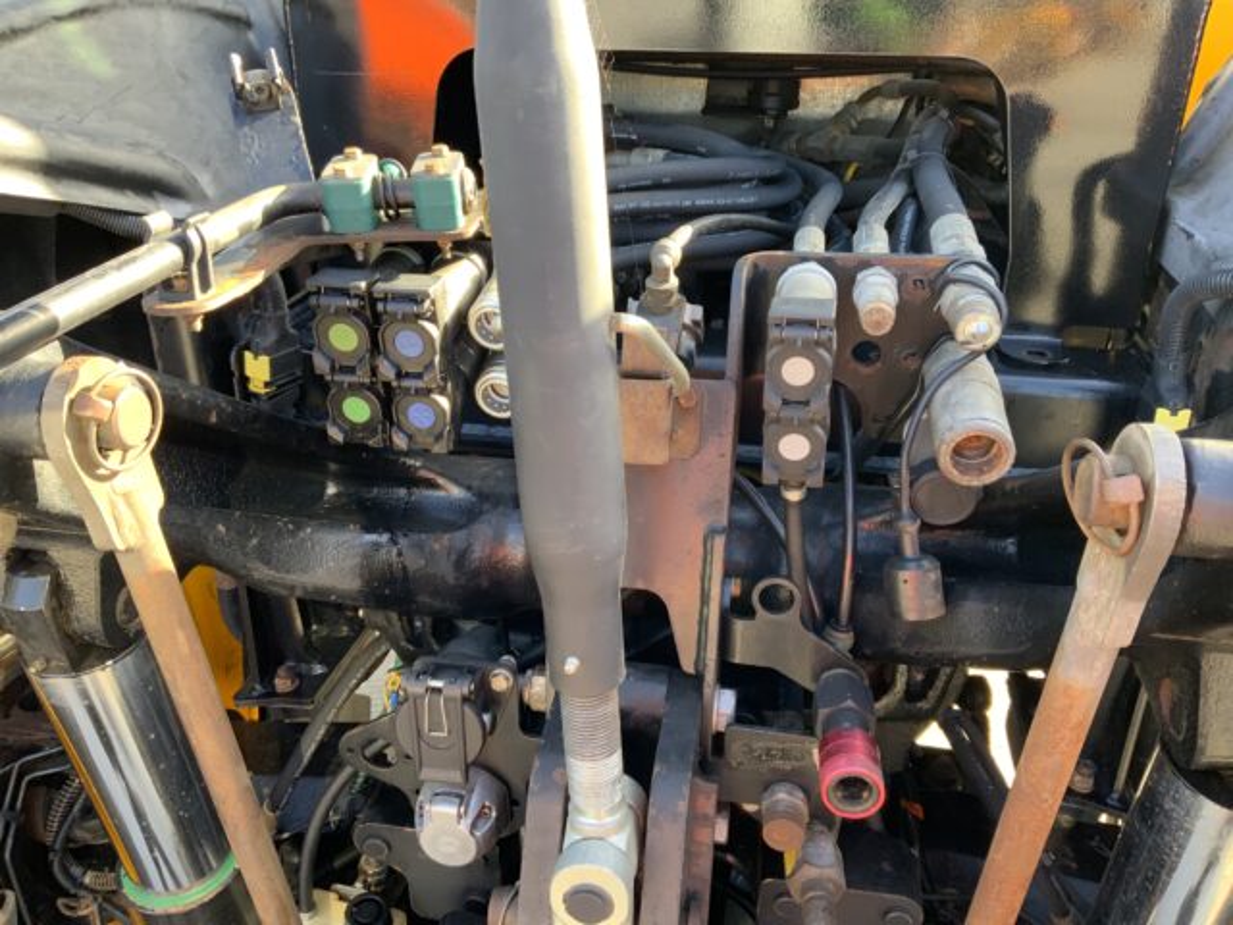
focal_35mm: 29
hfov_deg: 61.7
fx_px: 1033
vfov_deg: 48.2
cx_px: 616
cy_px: 462
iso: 64
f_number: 1.8
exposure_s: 1/122
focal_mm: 3
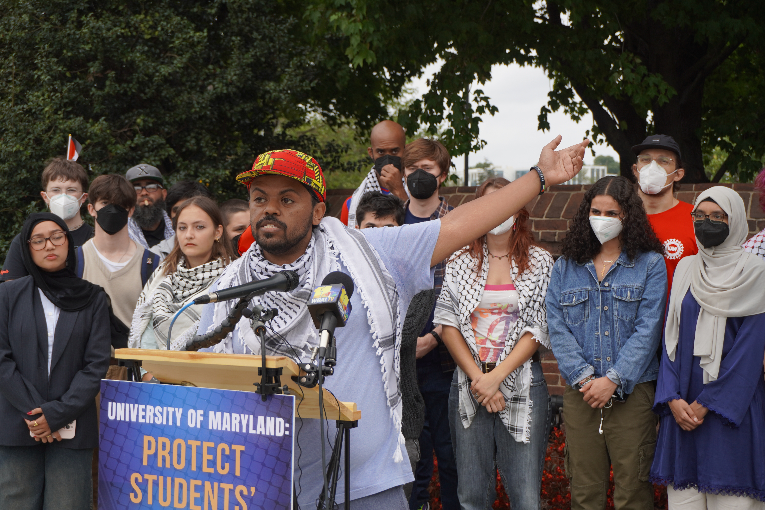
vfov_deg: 21.6
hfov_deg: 31.9
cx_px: 382
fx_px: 1339
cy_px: 255
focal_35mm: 63
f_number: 5.6
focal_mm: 42
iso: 100
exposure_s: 1/160
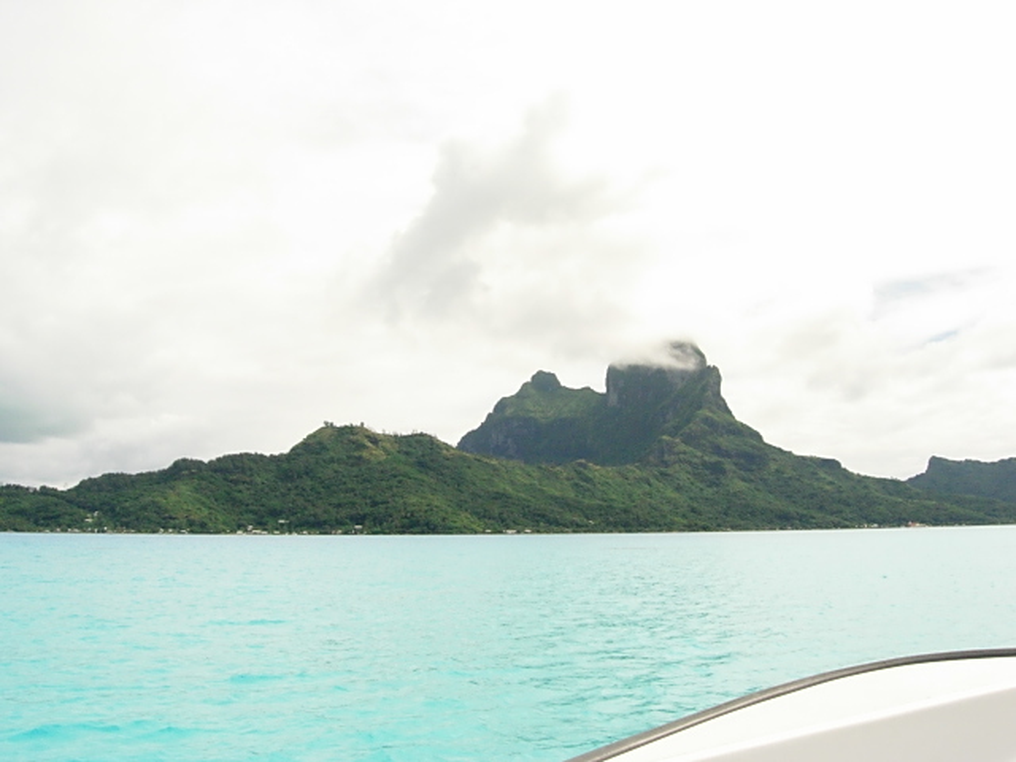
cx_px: 508
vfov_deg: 37.7
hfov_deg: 49.0
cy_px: 381
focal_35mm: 38
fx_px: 1115
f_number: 4.8
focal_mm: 7.8
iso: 200
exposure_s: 1/2048
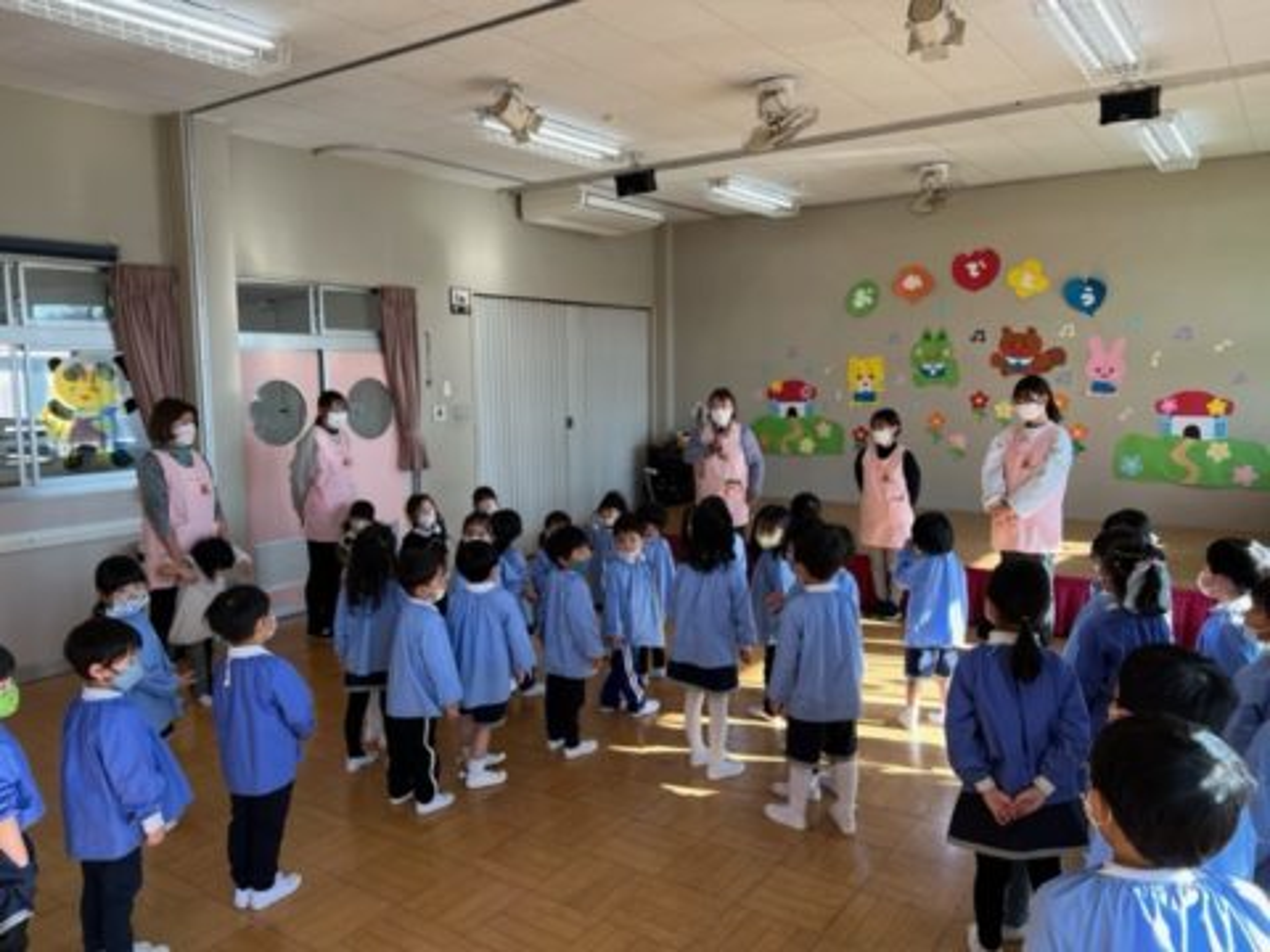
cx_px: 635
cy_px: 476
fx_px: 954
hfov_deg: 67.3
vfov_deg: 53.1
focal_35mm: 26
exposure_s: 1/191
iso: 40
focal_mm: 5.7
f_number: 1.5
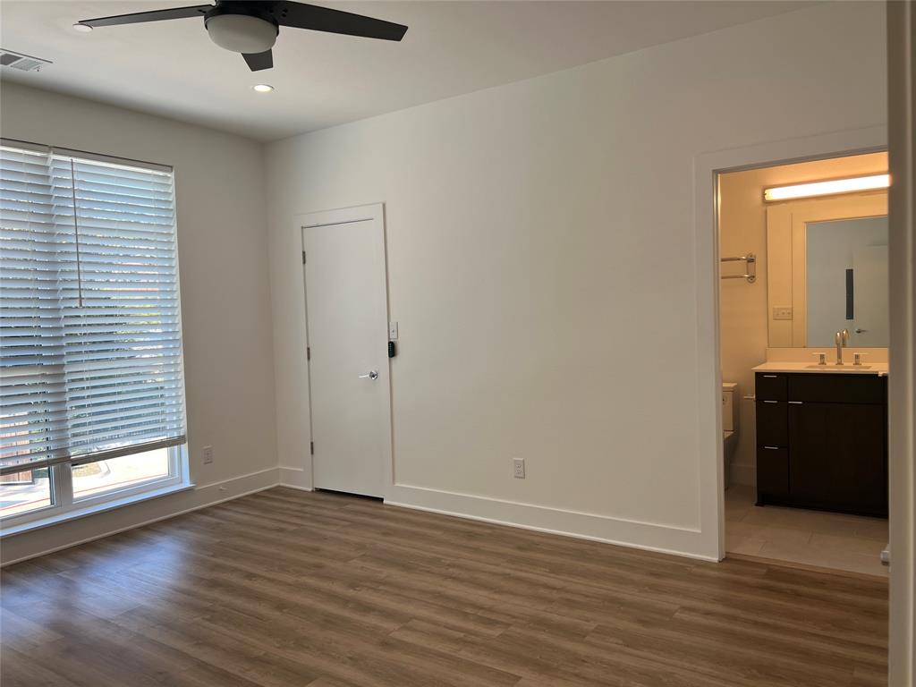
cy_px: 344
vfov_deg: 53.1
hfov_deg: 67.3
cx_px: 458
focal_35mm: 26
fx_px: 688
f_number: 1.5
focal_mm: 5.7
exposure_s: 1/261
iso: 40
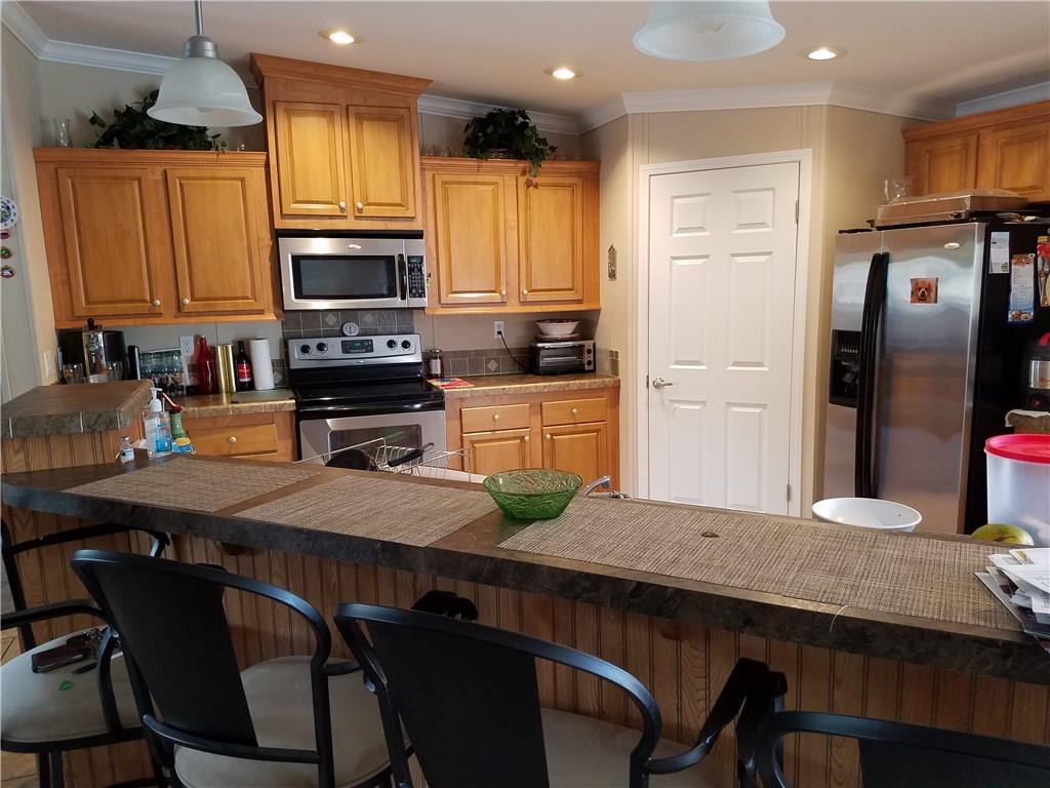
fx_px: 789
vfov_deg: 53.1
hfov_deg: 67.3
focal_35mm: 26
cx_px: 525
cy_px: 394
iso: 125
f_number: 1.7
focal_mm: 4.2
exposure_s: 1/24
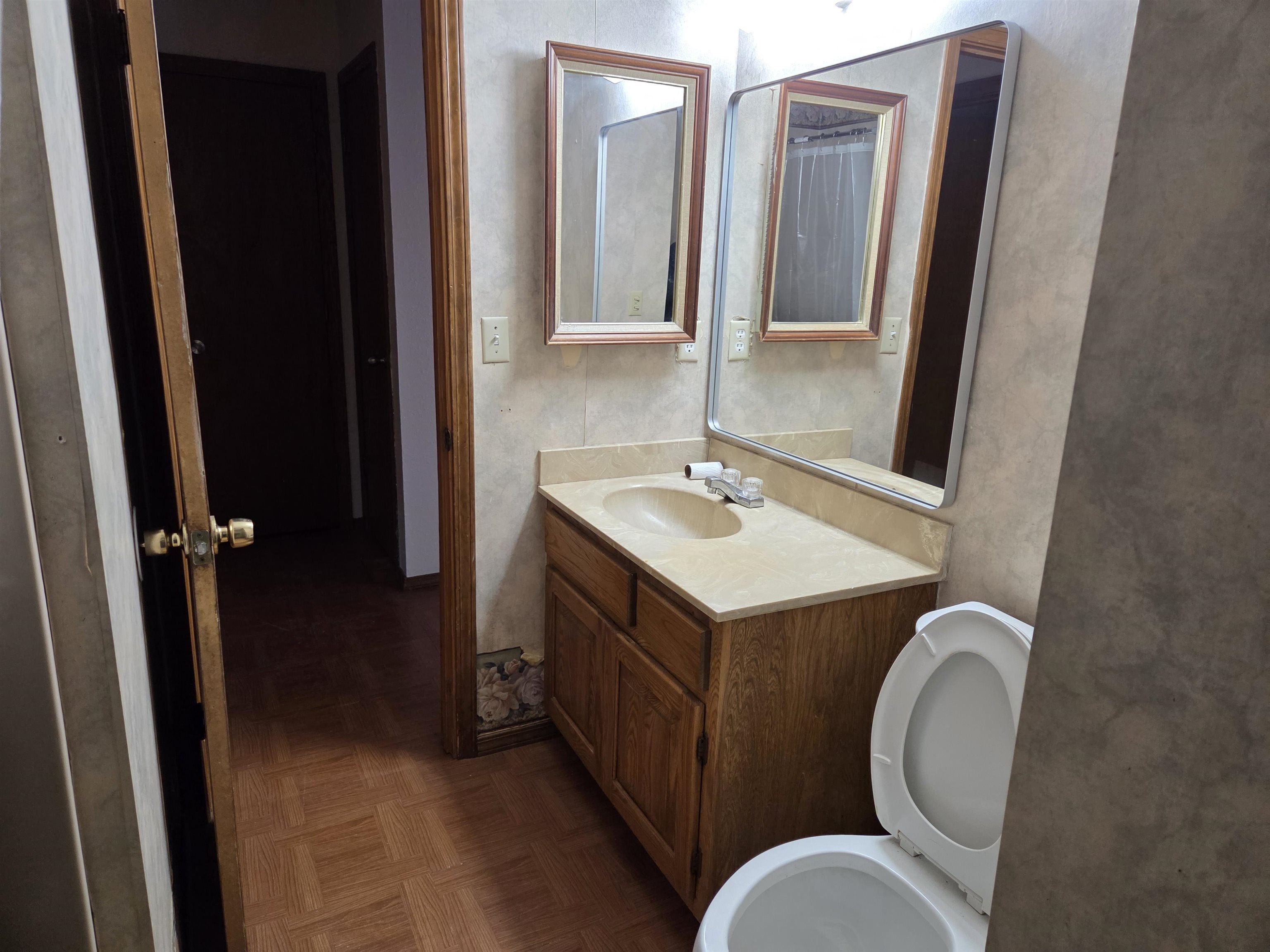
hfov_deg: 73.9
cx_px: 635
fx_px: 844
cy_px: 476
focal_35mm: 23
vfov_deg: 58.9
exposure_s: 1/120
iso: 400
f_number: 1.8
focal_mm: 5.4
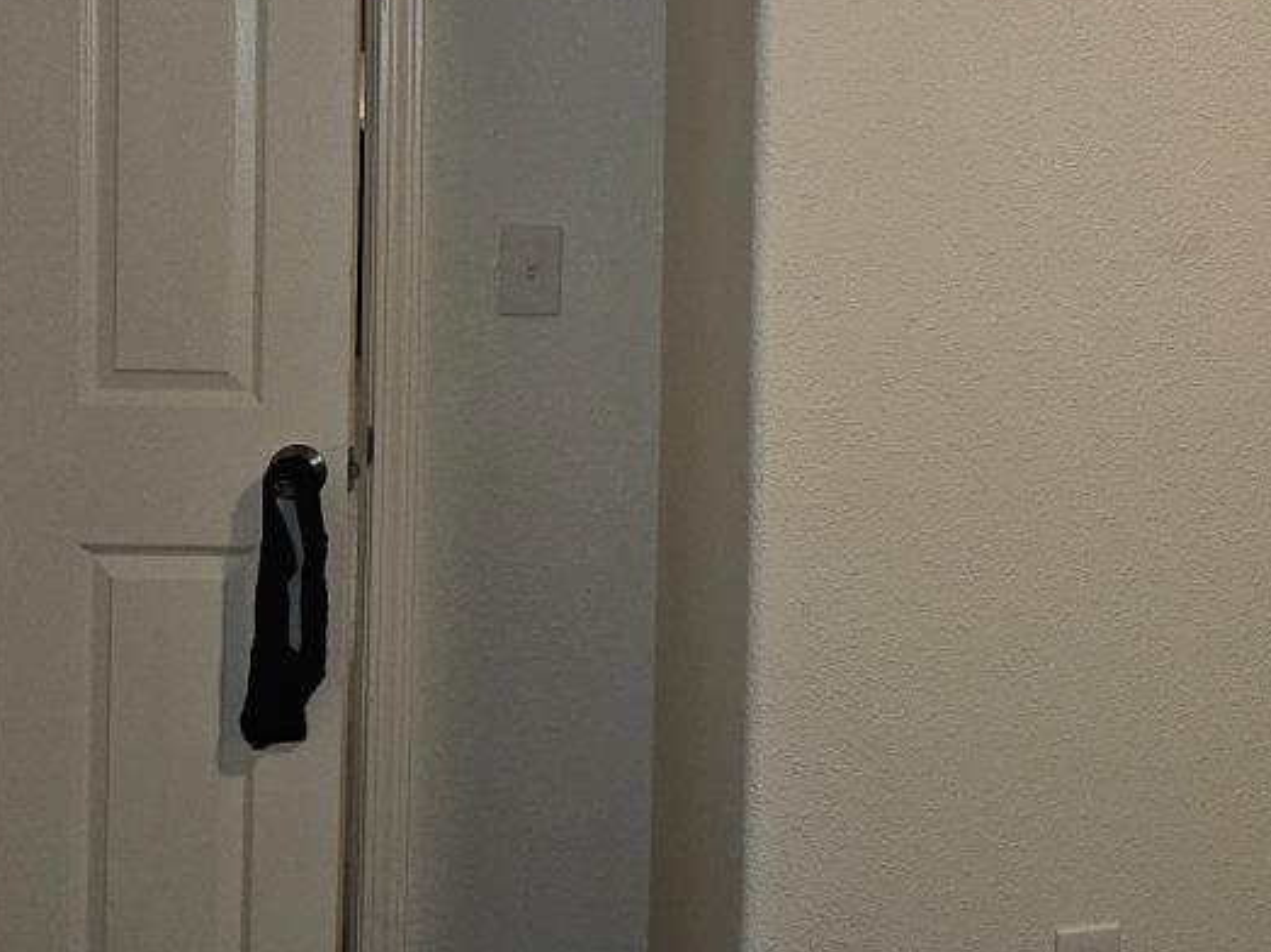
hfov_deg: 28.3
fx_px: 2423
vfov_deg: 21.9
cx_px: 1130
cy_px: 164
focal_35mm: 66
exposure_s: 1/30
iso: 100
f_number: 1.8
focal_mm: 5.4
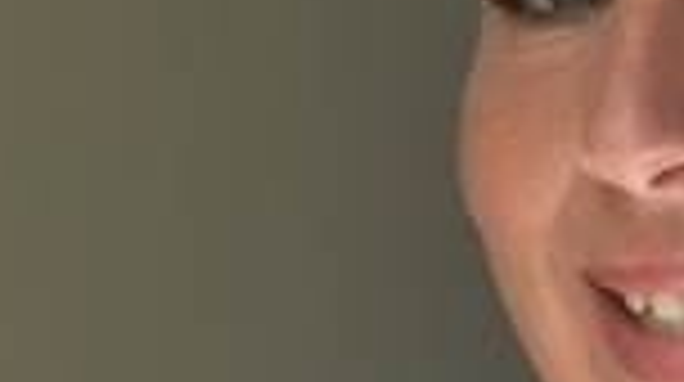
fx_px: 2083
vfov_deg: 10.4
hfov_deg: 18.1
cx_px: 716
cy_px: -27
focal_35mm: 115
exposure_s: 1/143
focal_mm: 2.87
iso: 25
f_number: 2.2
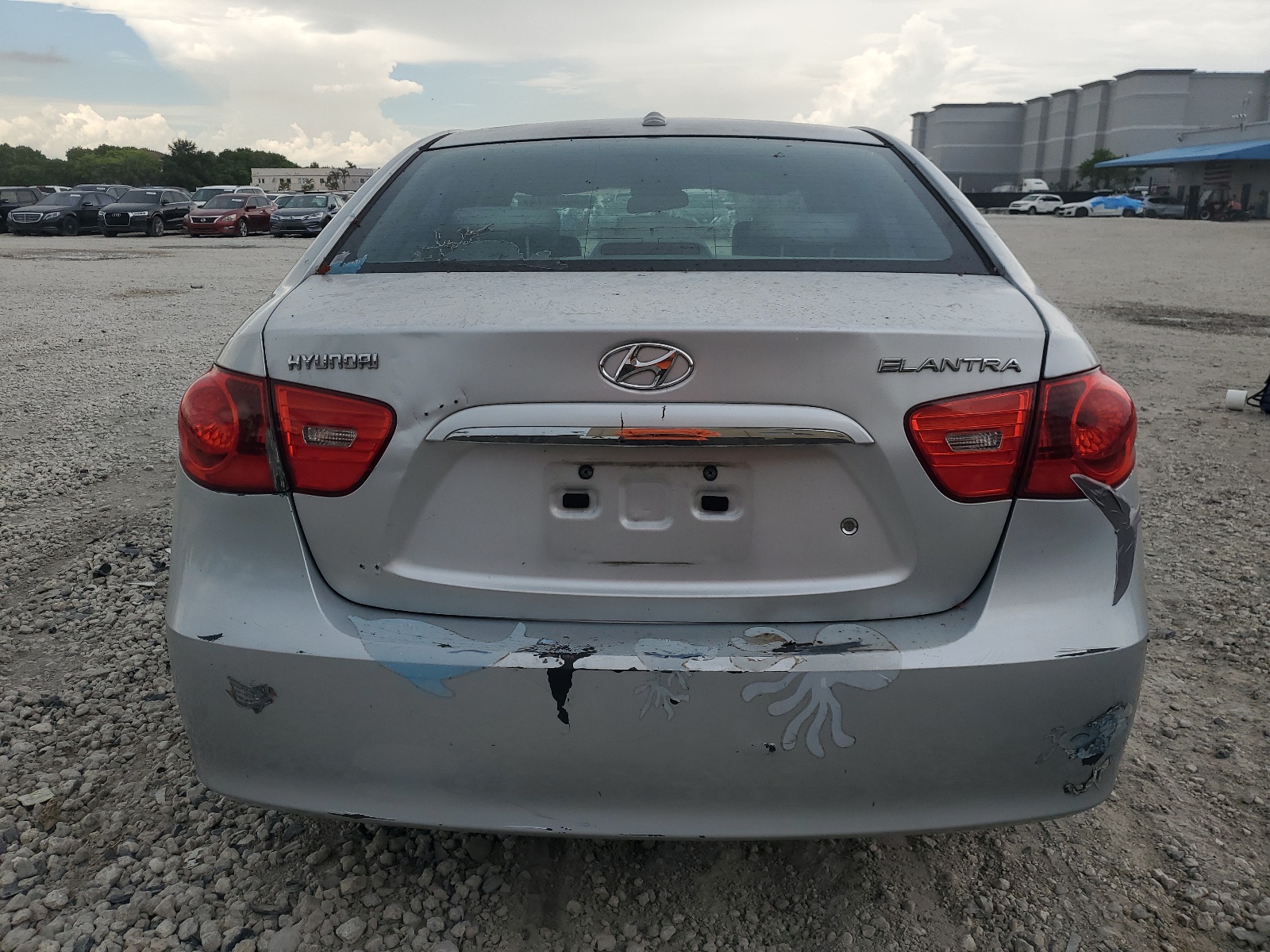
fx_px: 954
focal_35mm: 26
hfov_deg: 67.3
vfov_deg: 53.1
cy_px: 476
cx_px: 635
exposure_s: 1/1667
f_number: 1.5
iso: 50
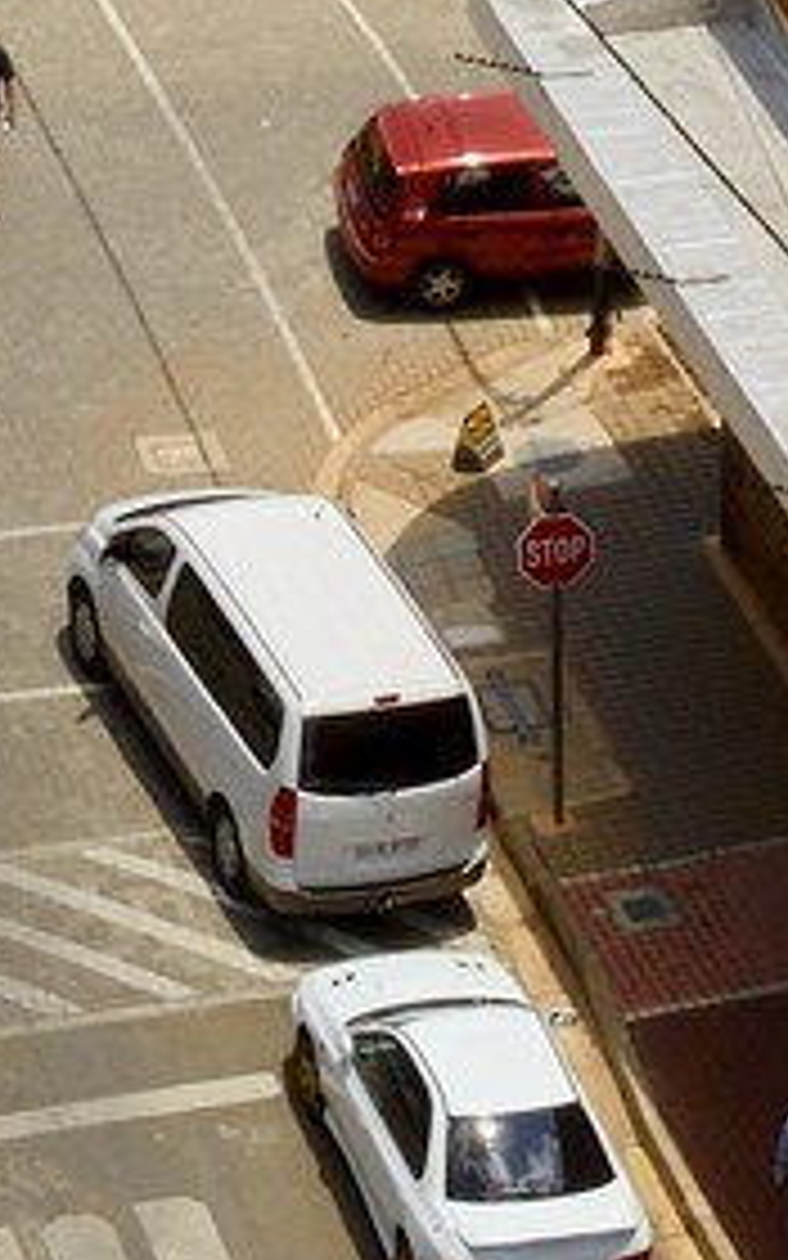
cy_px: -2034
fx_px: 6391
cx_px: 275
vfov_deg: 9.6
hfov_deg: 7.1
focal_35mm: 186
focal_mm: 32
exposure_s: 1/250
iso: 200
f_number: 18
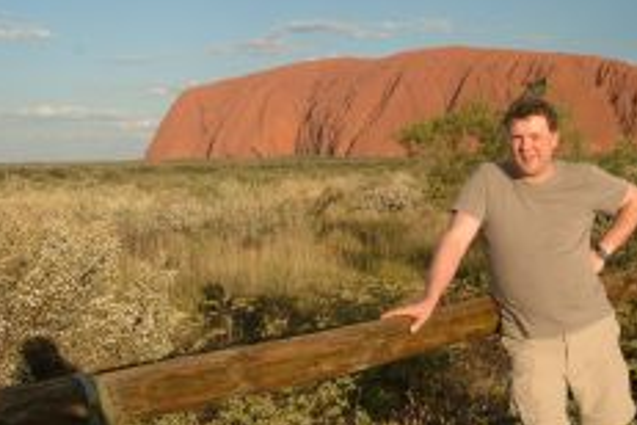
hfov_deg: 39.6
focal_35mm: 50
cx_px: 353
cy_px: 161
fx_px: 885
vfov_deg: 26.9
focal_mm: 18
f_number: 5.6
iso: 100
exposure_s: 1/125
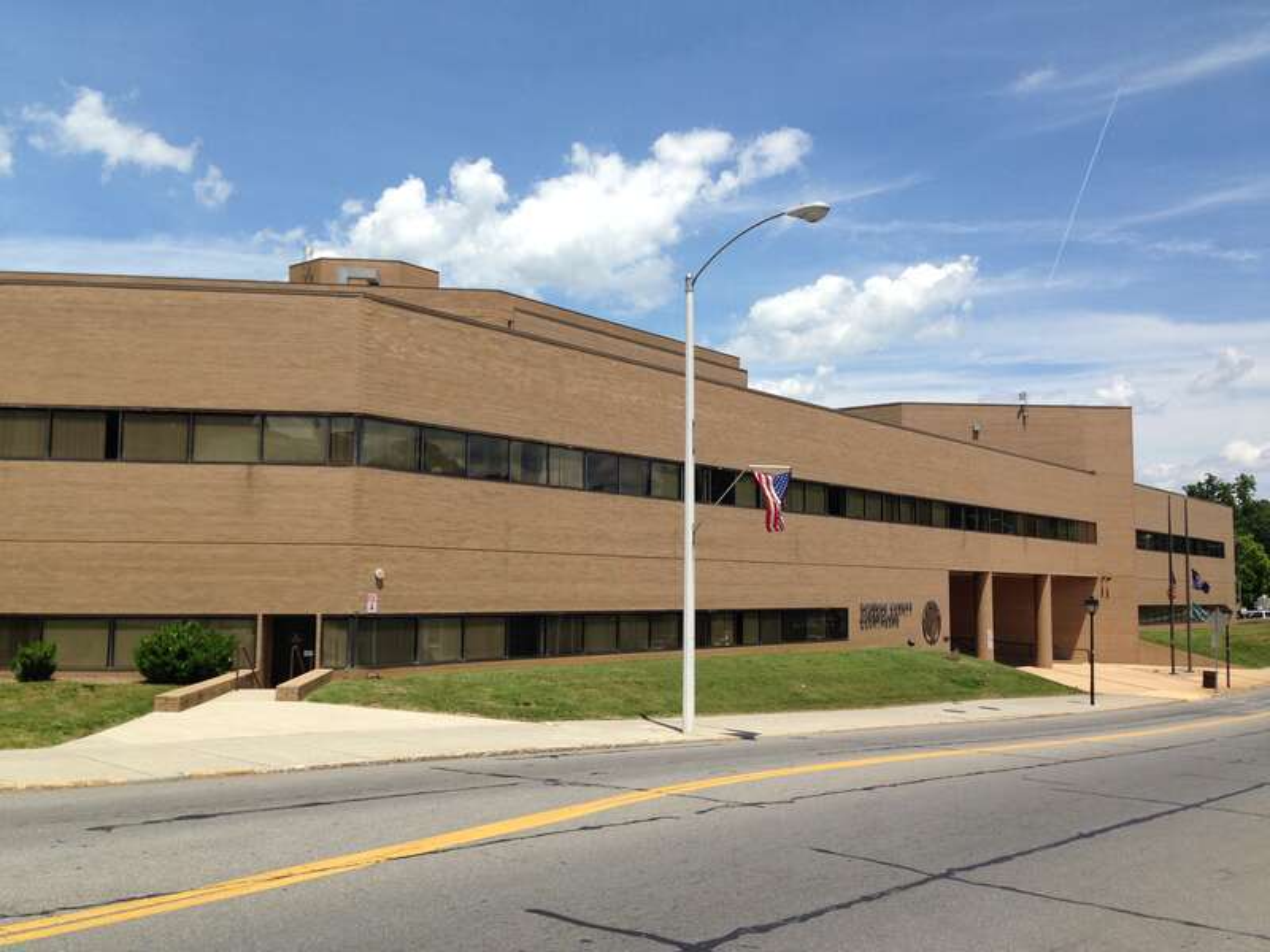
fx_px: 1211
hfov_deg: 55.4
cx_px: 635
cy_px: 476
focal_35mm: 33
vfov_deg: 42.9
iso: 50
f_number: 2.4
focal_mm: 4.12
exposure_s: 1/2088
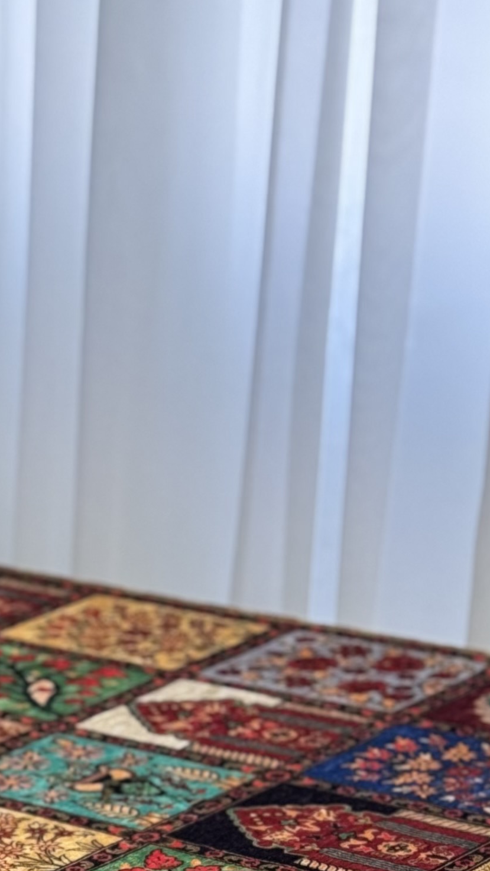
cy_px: 1083
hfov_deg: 8.2
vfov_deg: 14.5
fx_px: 3303
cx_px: -395
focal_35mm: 143
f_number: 1.78
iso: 100
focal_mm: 6.76
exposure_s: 1/50
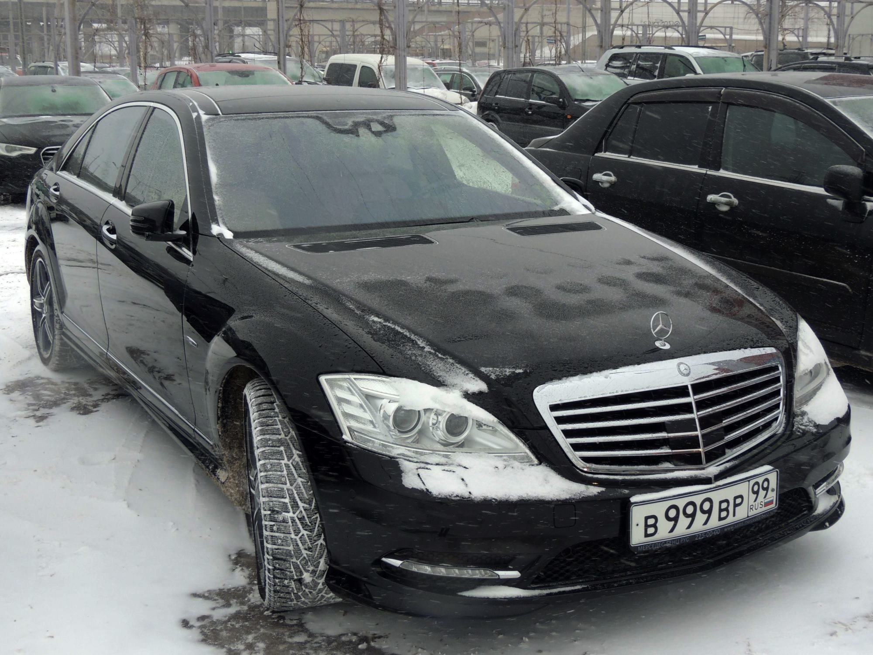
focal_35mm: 40
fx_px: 1009
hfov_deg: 46.8
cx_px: 436
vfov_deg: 36.0
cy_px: 328
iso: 100
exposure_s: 1/320
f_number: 3.3
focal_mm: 7.1
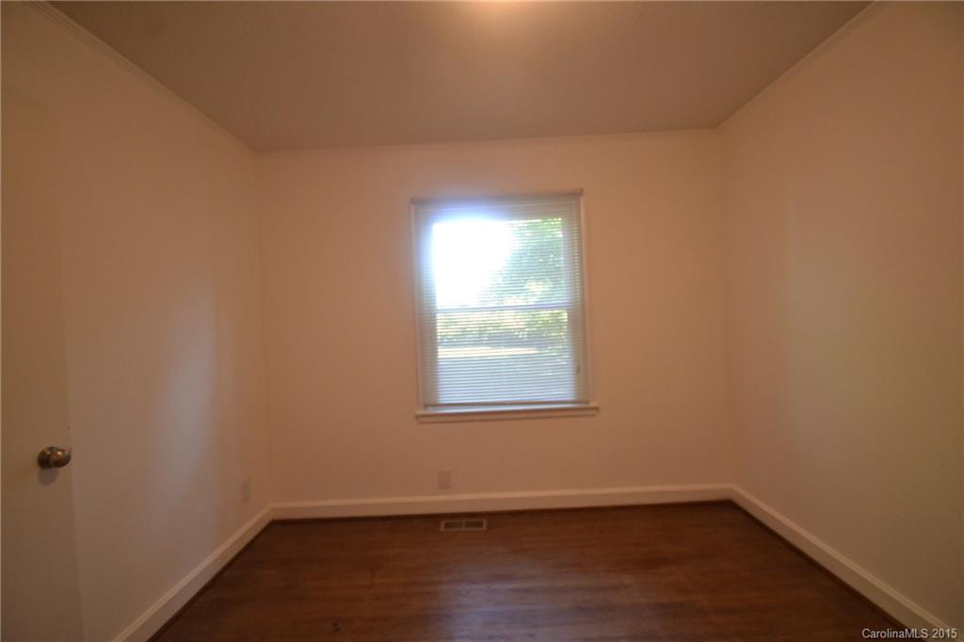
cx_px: 482
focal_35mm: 15
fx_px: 402
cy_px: 321
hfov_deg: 100.4
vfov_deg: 77.3
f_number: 4
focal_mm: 10
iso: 1000
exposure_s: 1/60
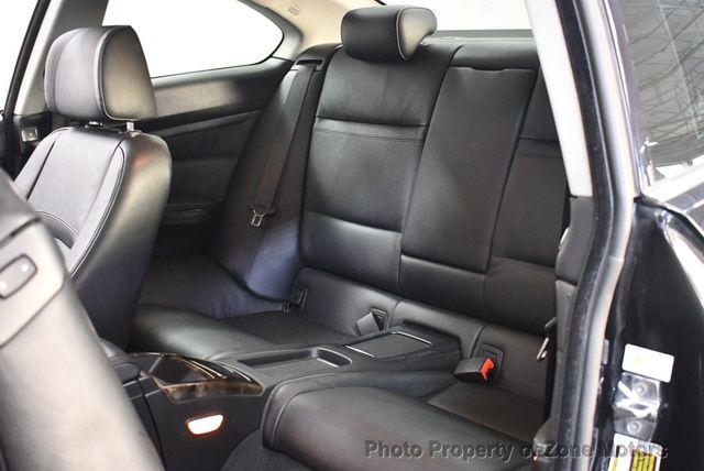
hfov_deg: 44.5
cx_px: 352
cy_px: 236
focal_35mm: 44
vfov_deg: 30.6
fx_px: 861
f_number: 3.8
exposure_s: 1/60
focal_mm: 22
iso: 4000
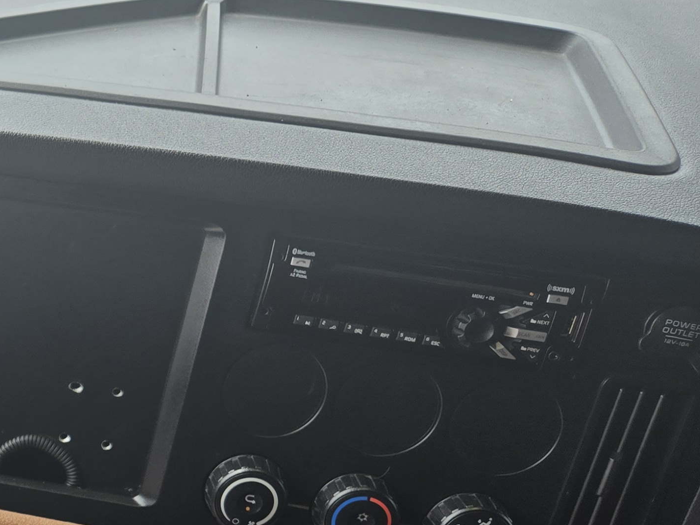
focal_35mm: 65
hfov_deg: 24.8
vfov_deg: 21.6
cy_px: 547
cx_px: -271
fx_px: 1315
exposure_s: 1/319
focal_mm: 5.4
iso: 25
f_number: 1.8
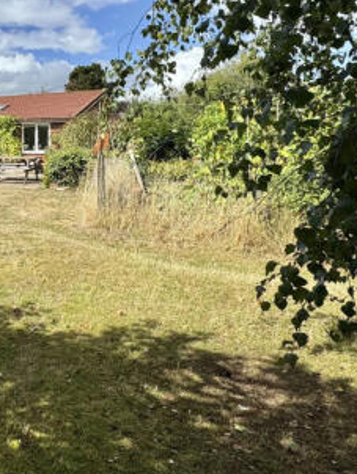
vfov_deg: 63.3
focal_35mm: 27
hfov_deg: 42.5
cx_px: -18
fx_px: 371
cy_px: 150
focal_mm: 2.22
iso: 50
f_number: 2.2
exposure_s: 1/2874
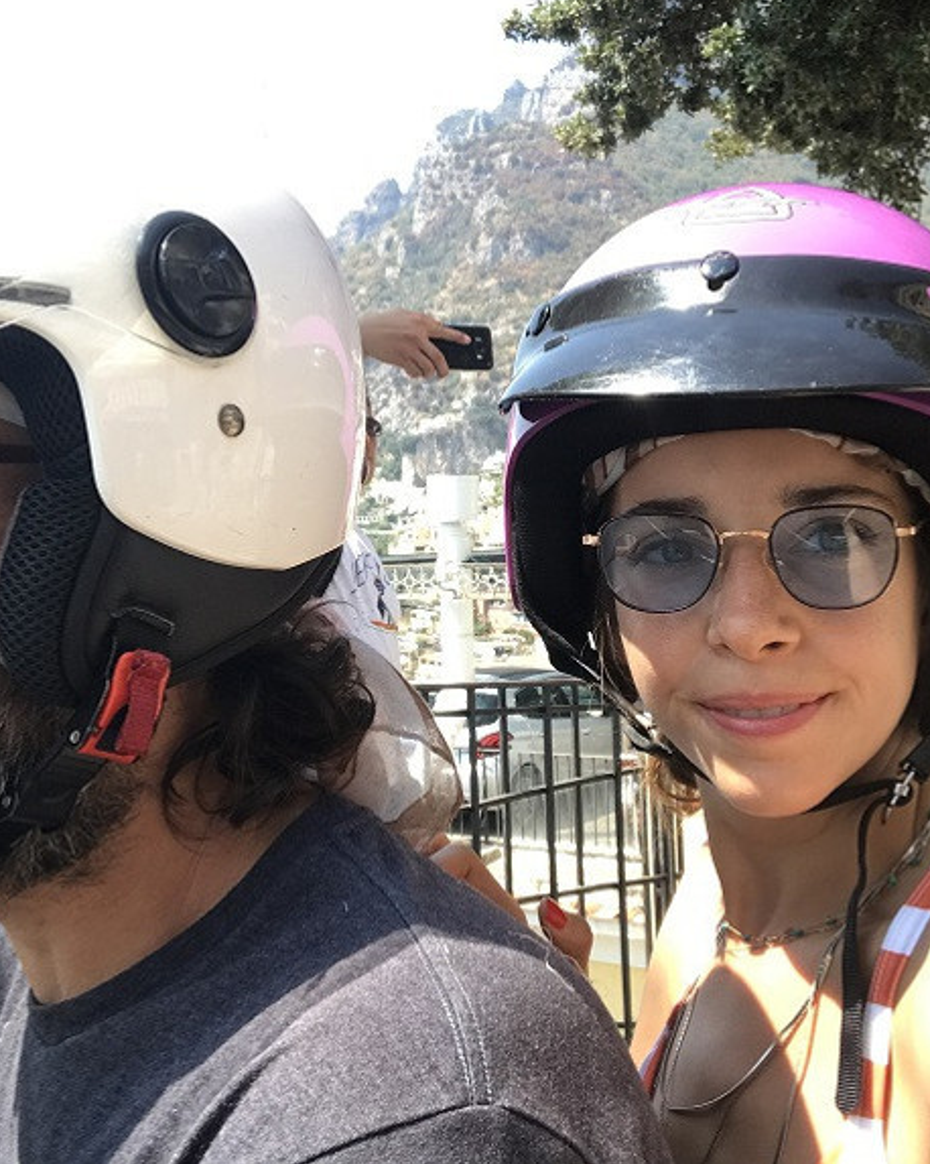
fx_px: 1446
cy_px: 579
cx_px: 500
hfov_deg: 35.6
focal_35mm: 42
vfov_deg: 43.8
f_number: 2.2
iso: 25
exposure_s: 1/290
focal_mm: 2.87
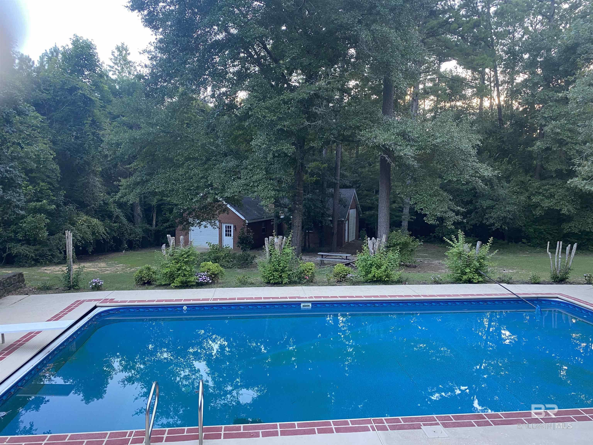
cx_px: 296
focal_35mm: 26
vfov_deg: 53.1
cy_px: 222
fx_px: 445
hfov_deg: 67.3
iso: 125
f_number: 1.8
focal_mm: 4.25
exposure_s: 1/72
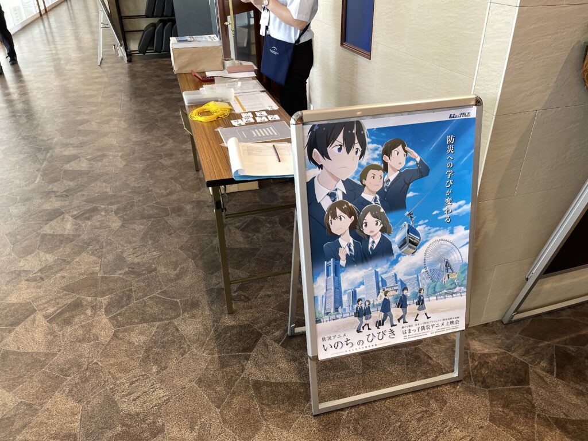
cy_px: 220
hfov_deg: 69.4
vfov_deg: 54.9
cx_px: 294
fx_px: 425
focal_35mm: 25
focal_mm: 5.1
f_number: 1.6
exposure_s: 1/121
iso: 125
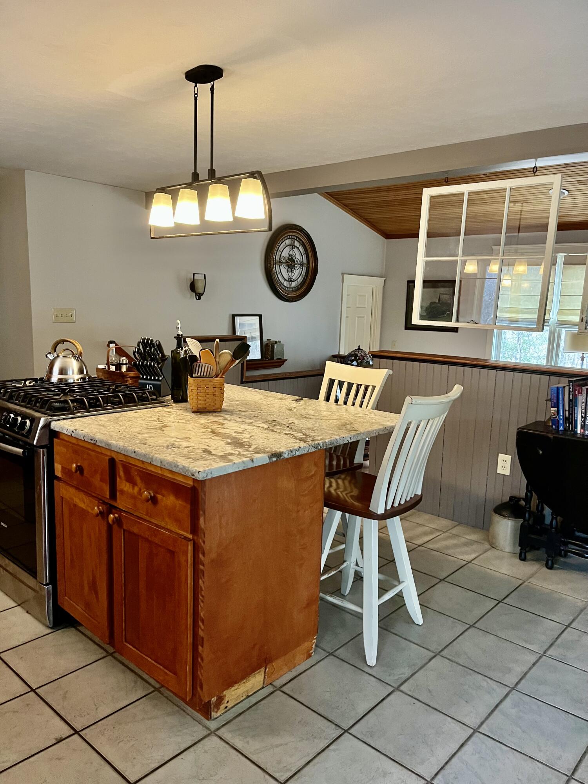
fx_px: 589
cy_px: 392
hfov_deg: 53.1
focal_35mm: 26
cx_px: 294
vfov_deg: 67.3
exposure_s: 1/40
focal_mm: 5.1
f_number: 1.6
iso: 400
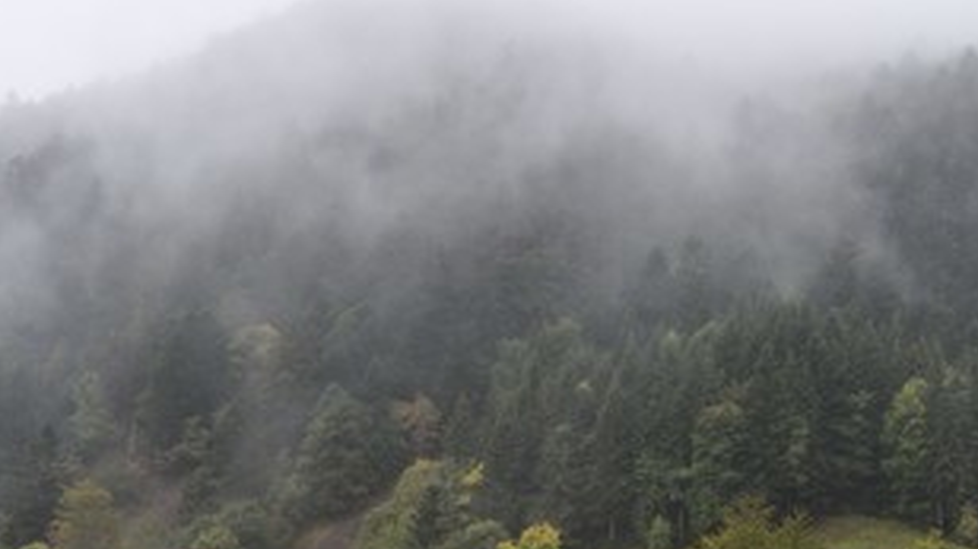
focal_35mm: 60
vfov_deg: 19.9
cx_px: 629
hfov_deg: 34.7
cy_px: 425
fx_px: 1555
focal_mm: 42
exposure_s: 1/200
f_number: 10
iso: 400
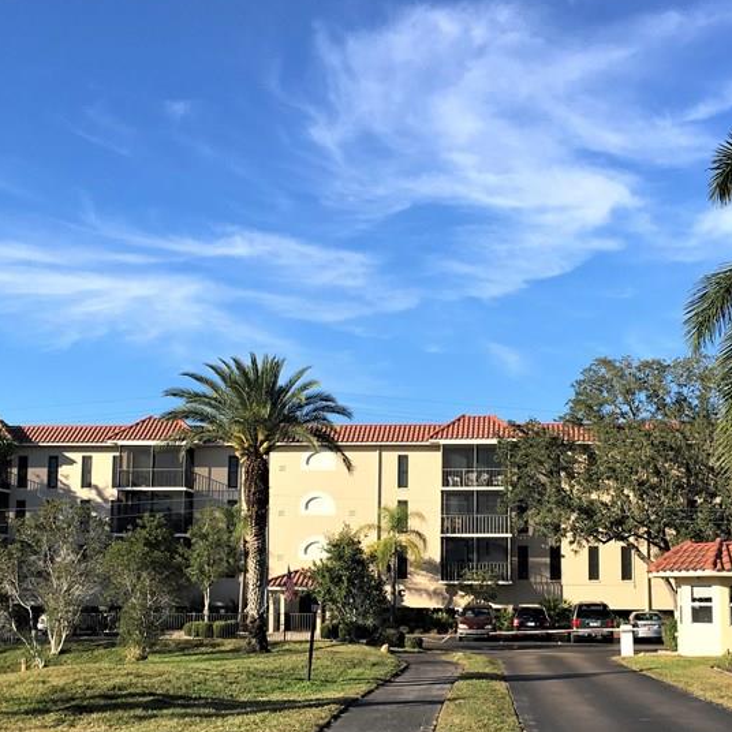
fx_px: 1172
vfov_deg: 34.5
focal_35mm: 49
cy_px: 463
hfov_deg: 34.6
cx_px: 432
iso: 25
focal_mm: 4.15
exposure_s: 1/1131
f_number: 2.2
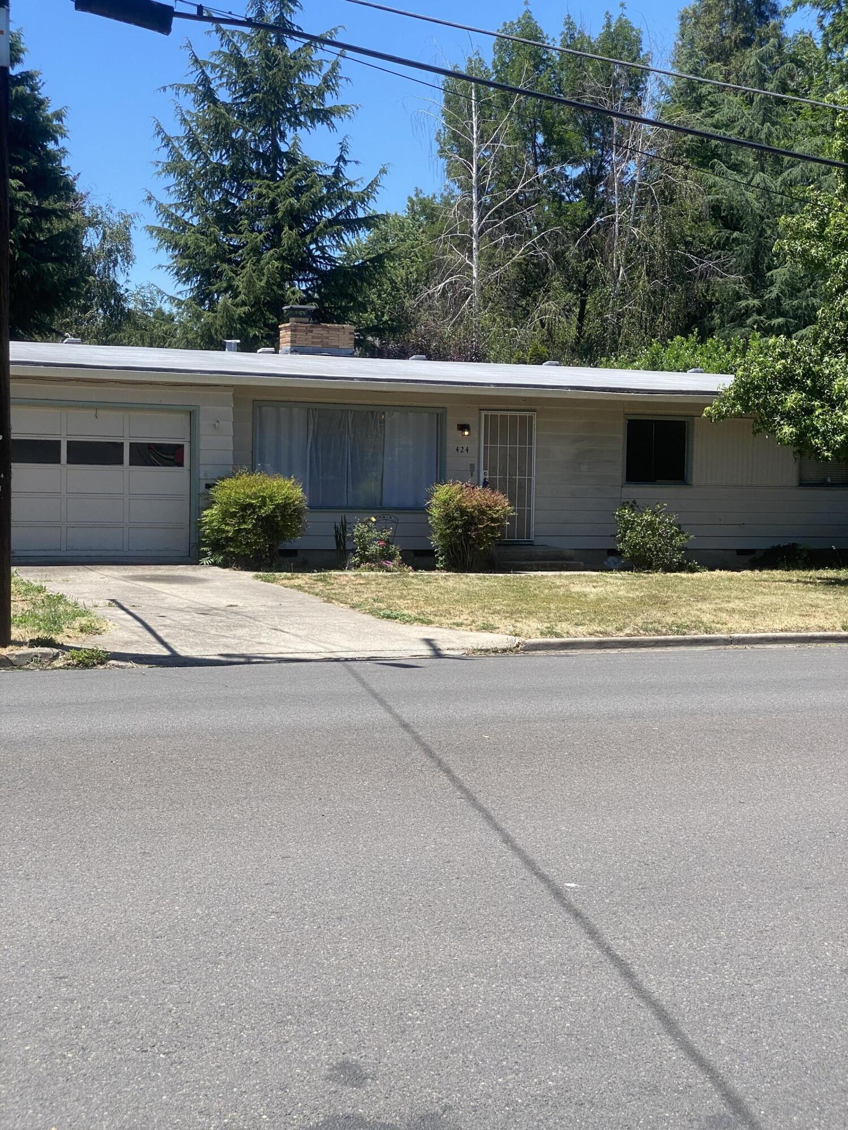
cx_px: 424
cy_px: 565
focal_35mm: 52
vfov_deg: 36.8
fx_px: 1698
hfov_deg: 28.0
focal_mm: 6
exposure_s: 1/959
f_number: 2
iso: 20
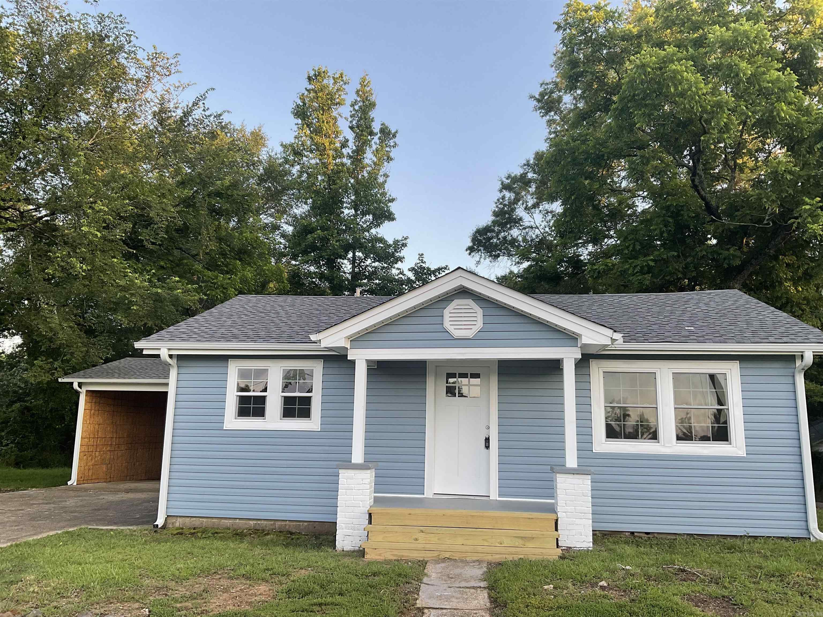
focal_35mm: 29
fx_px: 689
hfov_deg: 61.7
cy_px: 308
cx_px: 412
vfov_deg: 48.2
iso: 16
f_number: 1.8
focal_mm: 3
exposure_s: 1/145
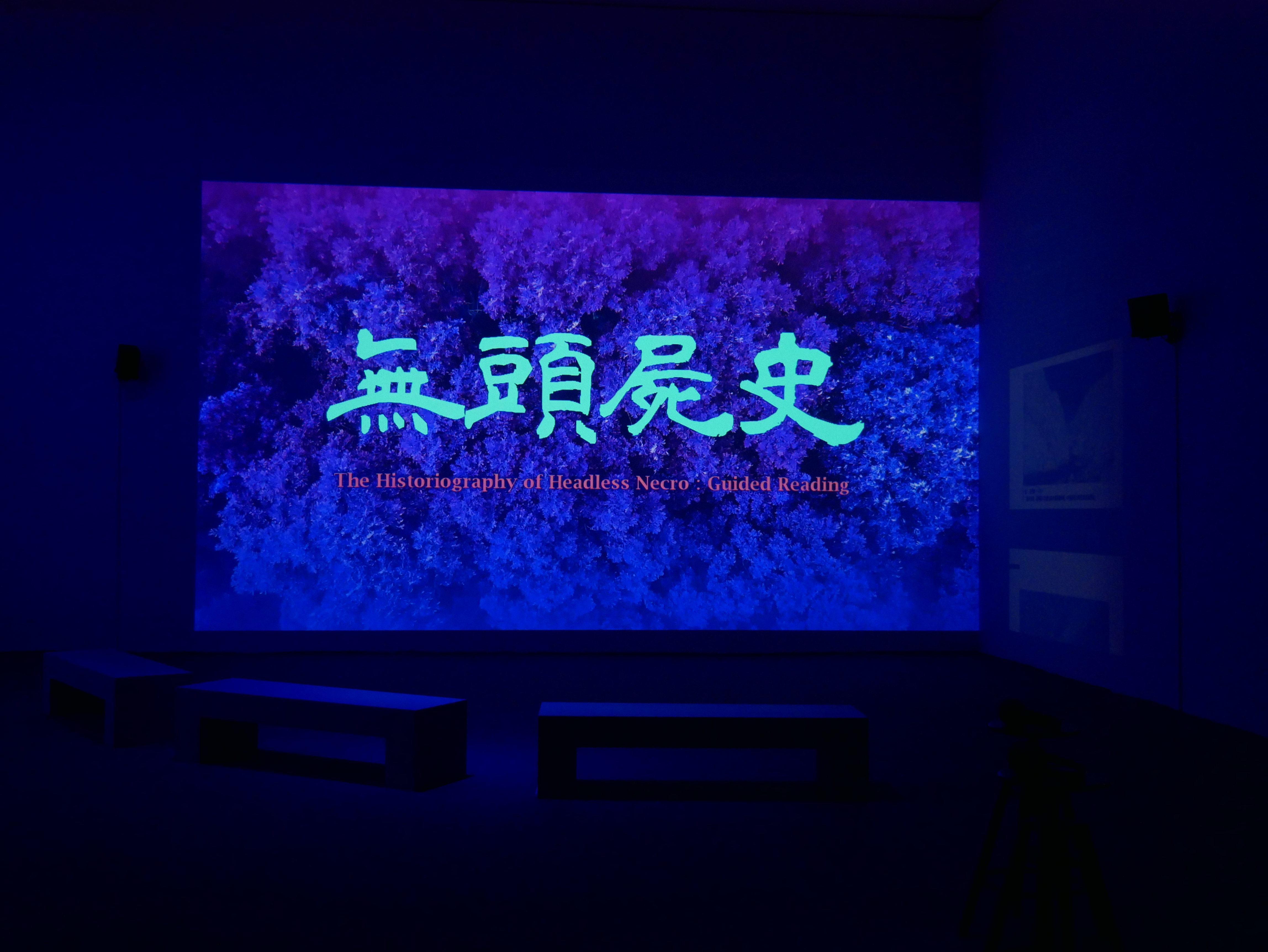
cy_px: 476
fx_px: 1319
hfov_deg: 51.3
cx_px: 634
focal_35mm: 36
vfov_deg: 39.7
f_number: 3.9
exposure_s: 1/60
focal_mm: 18
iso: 1600
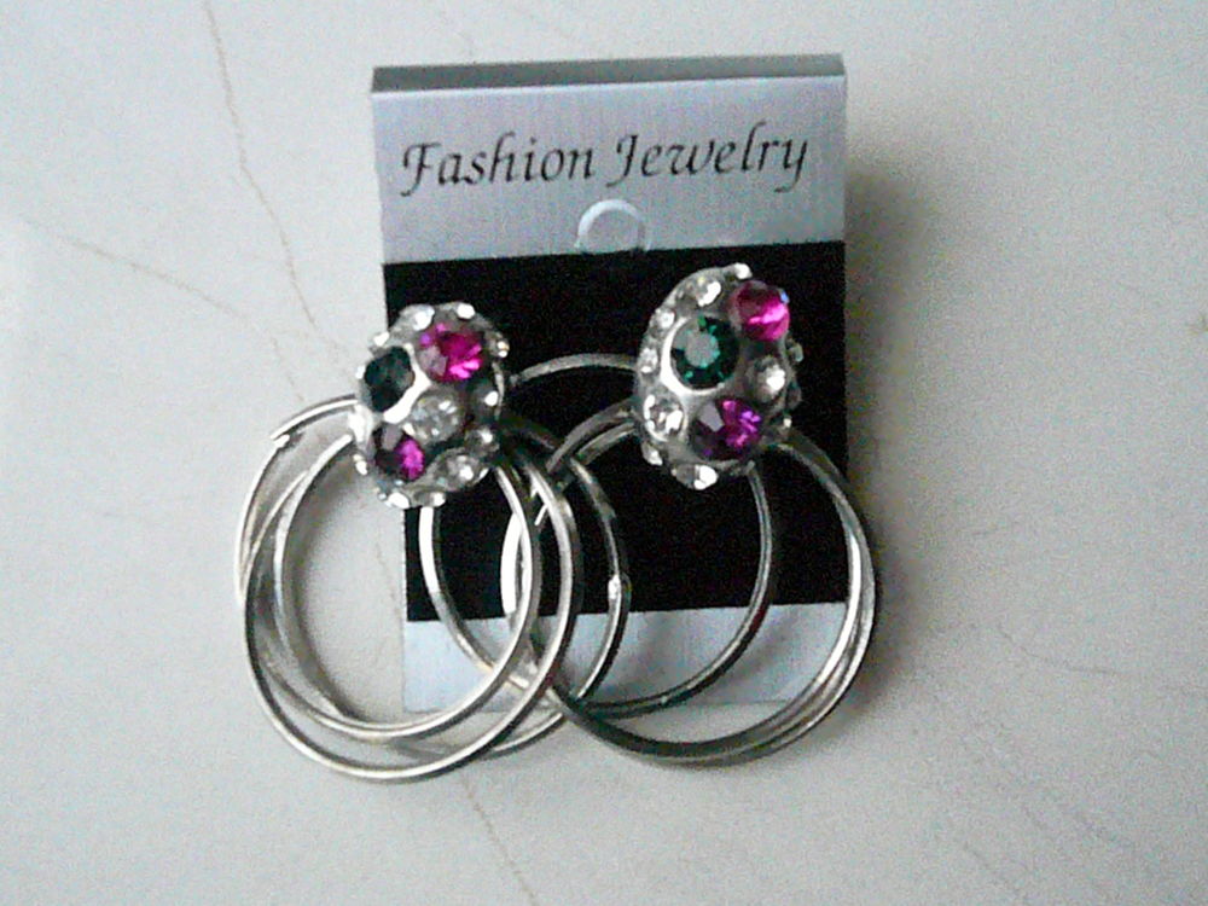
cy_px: 453
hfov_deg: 44.8
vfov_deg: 34.3
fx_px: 1466
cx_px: 604
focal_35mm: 42
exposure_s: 1/1000
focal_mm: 6.9
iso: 3200
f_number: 3.3
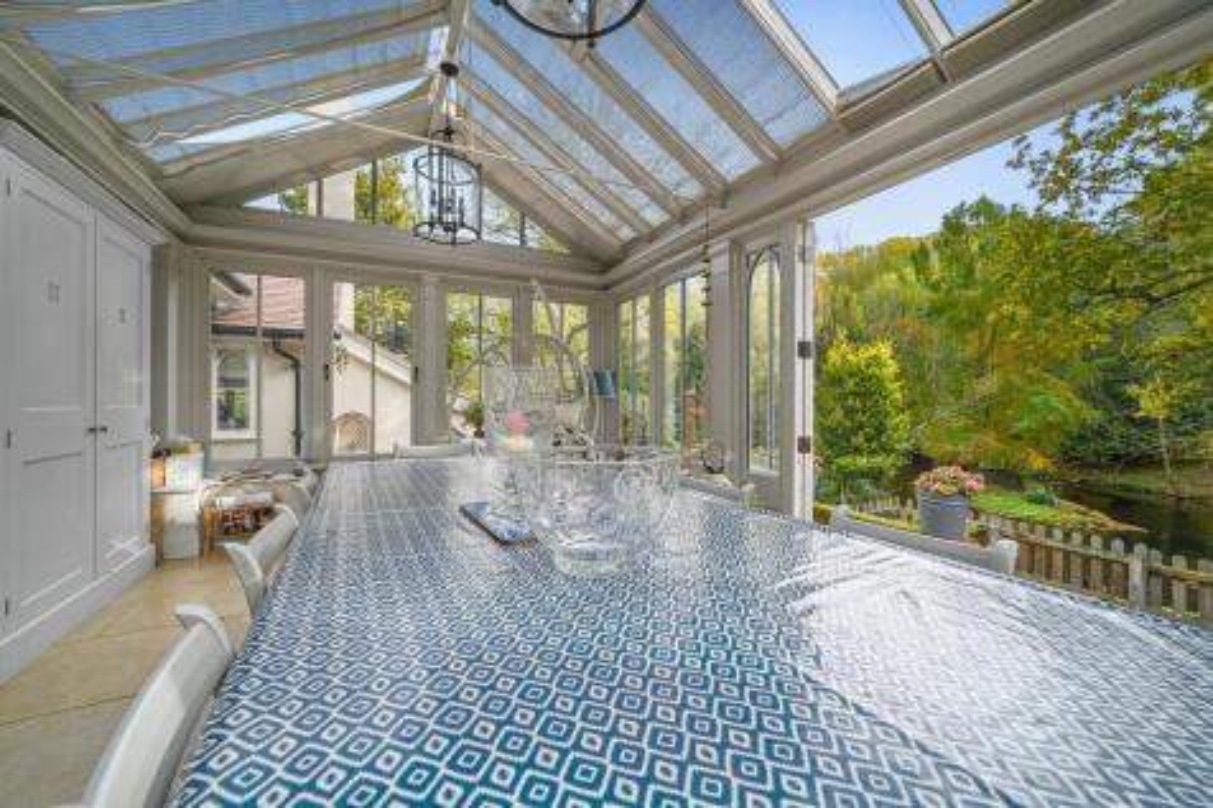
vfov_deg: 81.2
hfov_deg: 104.3
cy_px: 404
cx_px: 606
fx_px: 472
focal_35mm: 14
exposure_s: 1/20
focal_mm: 14
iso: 400
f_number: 8
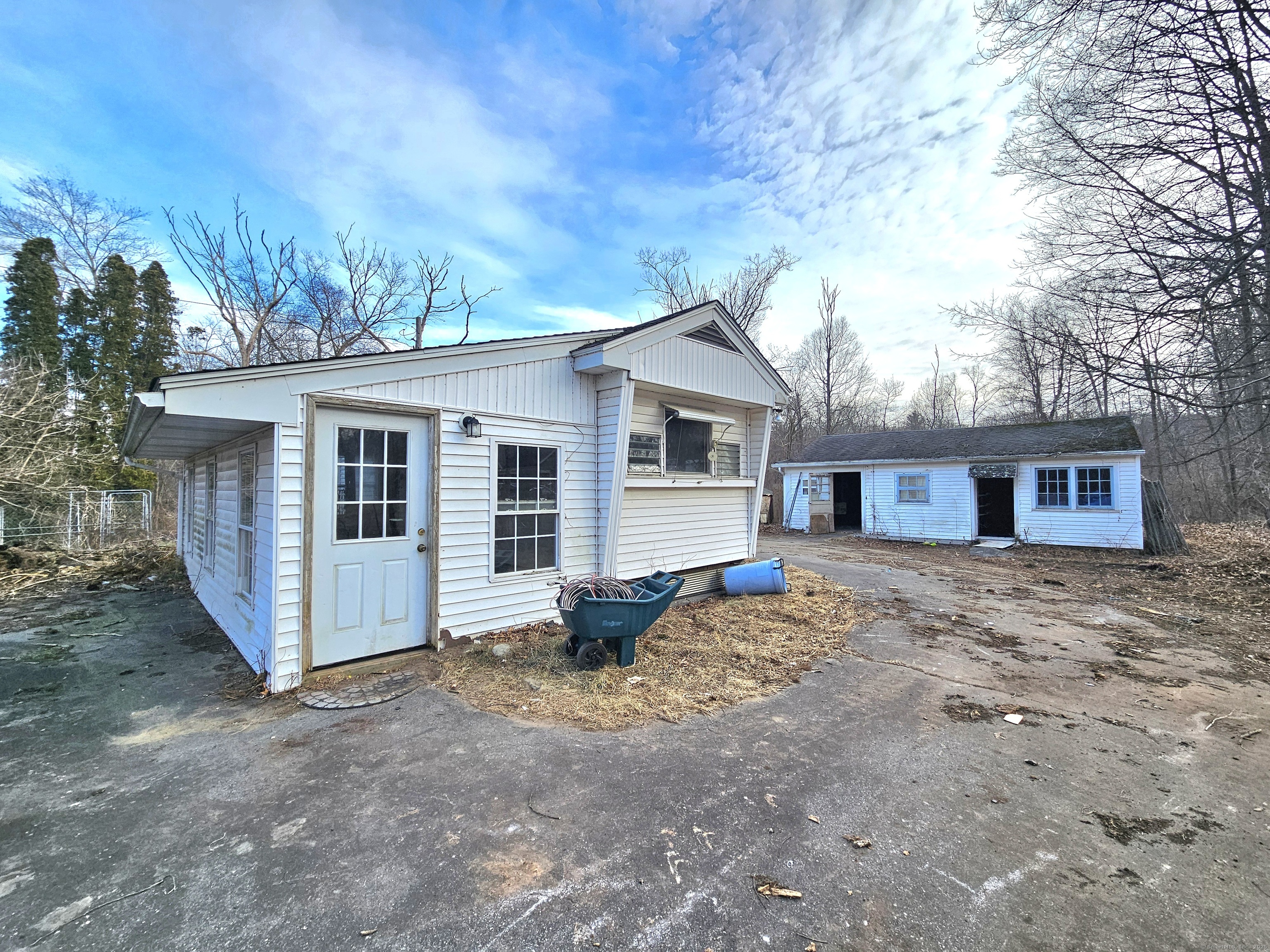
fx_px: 477
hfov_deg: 106.2
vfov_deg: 89.9
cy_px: 476
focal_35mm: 13
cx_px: 635
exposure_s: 1/909
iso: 50
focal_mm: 2.2
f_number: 2.2
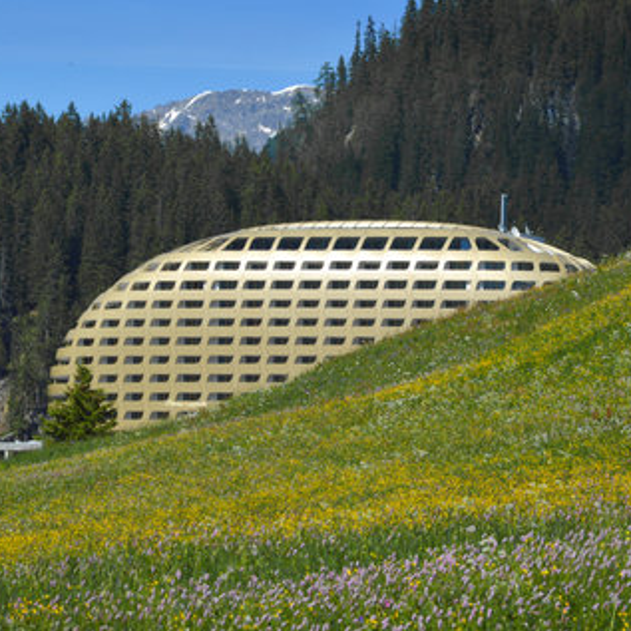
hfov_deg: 7.8
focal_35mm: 224
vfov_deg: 7.8
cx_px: 320
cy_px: 316
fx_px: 4620
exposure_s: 1/160
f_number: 18
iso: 100
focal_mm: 116
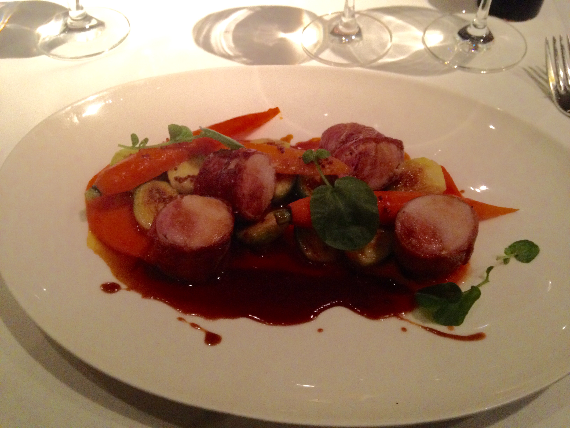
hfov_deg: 55.4
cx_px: 285
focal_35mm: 33
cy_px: 214
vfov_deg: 42.9
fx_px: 543
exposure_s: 1/20
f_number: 2.4
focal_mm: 4.12
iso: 320
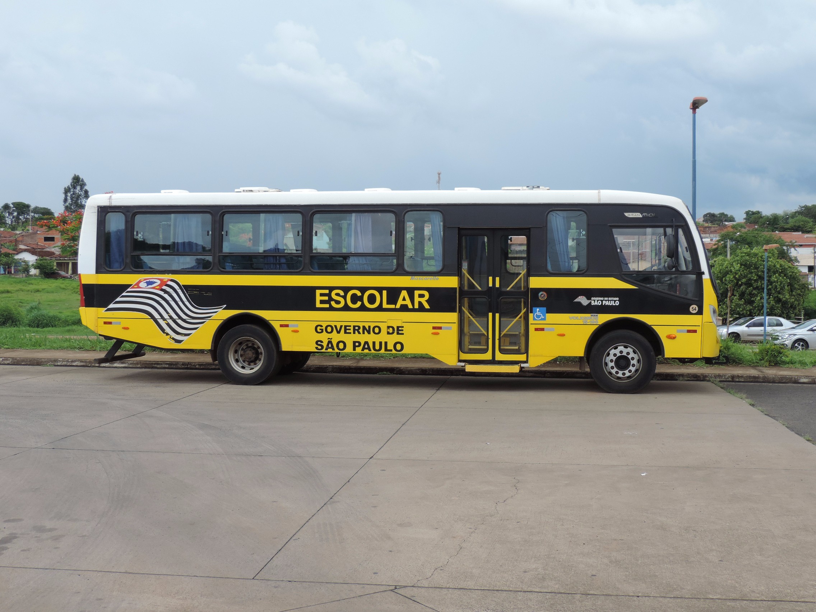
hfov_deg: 43.9
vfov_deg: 33.6
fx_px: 1014
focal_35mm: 43
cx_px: 408
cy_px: 306
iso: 80
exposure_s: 1/500
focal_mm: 7.6
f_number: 3.4
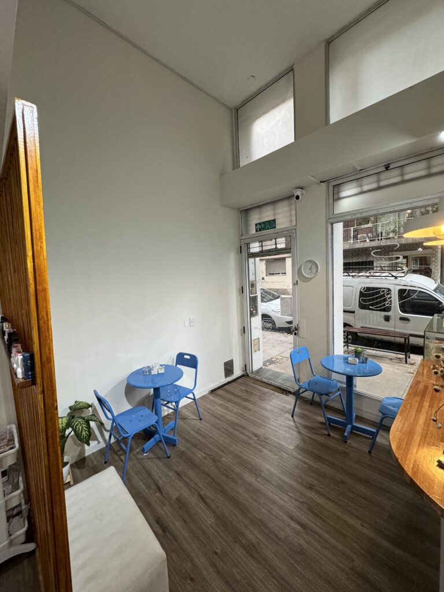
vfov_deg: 102.1
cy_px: 296
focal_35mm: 14
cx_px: 222
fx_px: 239
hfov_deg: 85.7
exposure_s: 1/100
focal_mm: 2.22
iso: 250
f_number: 2.2
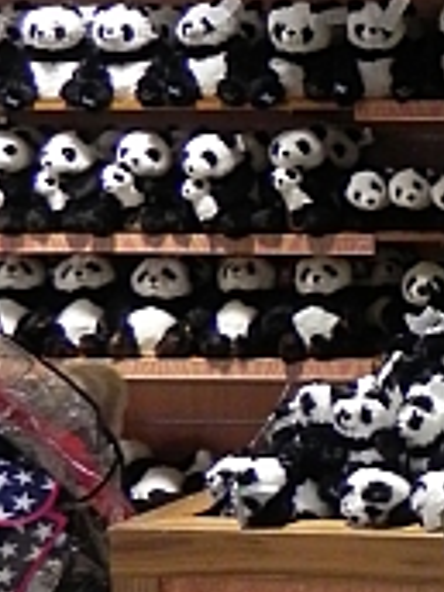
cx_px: 974
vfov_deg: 16.2
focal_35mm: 121
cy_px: 176
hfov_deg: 10.8
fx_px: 2069
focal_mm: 4.6
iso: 400
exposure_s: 1/32.4
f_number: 2.8
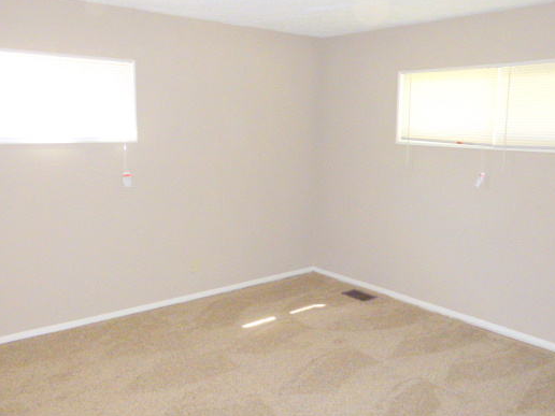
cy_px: 203
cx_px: 274
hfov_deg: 58.3
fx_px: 497
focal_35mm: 31
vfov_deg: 45.4
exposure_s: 1/60
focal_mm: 4.5
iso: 500
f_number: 3.1
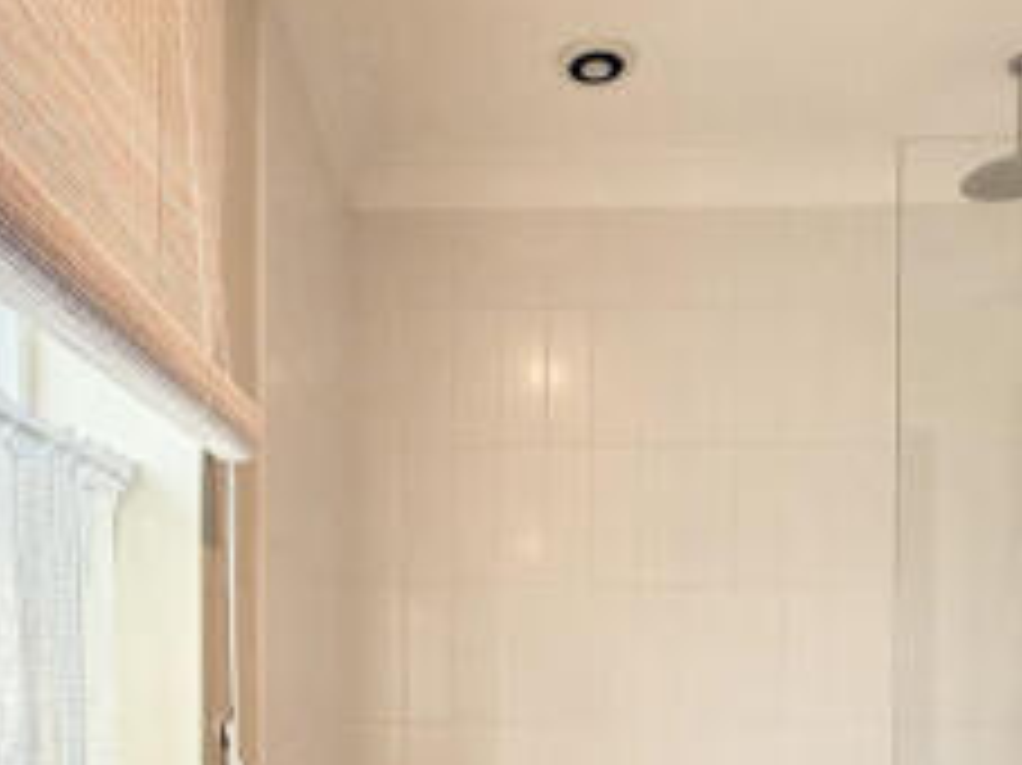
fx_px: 1062
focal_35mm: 36
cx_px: 466
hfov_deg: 51.3
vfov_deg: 37.2
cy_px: 682
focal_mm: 2.22
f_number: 2.2
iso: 80
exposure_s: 1/100
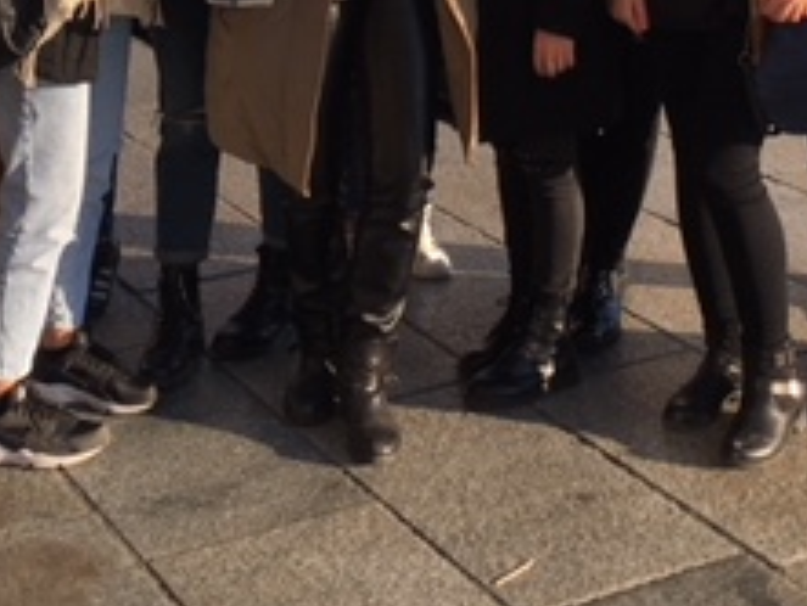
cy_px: -179
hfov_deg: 23.2
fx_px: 1959
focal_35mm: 84
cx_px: 321
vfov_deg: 16.6
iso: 25
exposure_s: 1/725
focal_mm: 4.15
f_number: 2.2
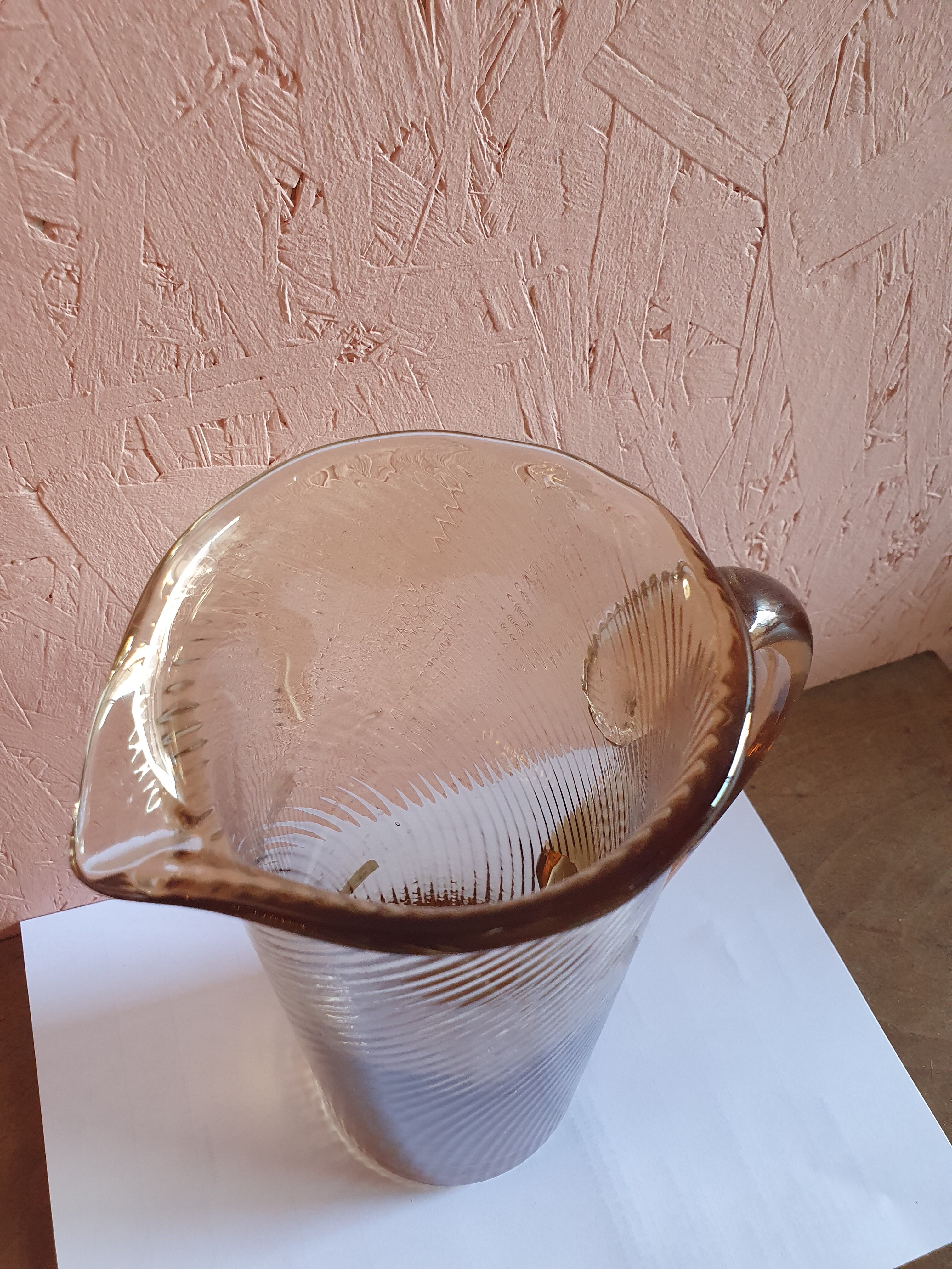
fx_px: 953
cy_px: 634
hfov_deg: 53.1
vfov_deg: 67.3
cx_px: 476
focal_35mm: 26
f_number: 2.4
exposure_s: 1/50
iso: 400
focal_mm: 4.32
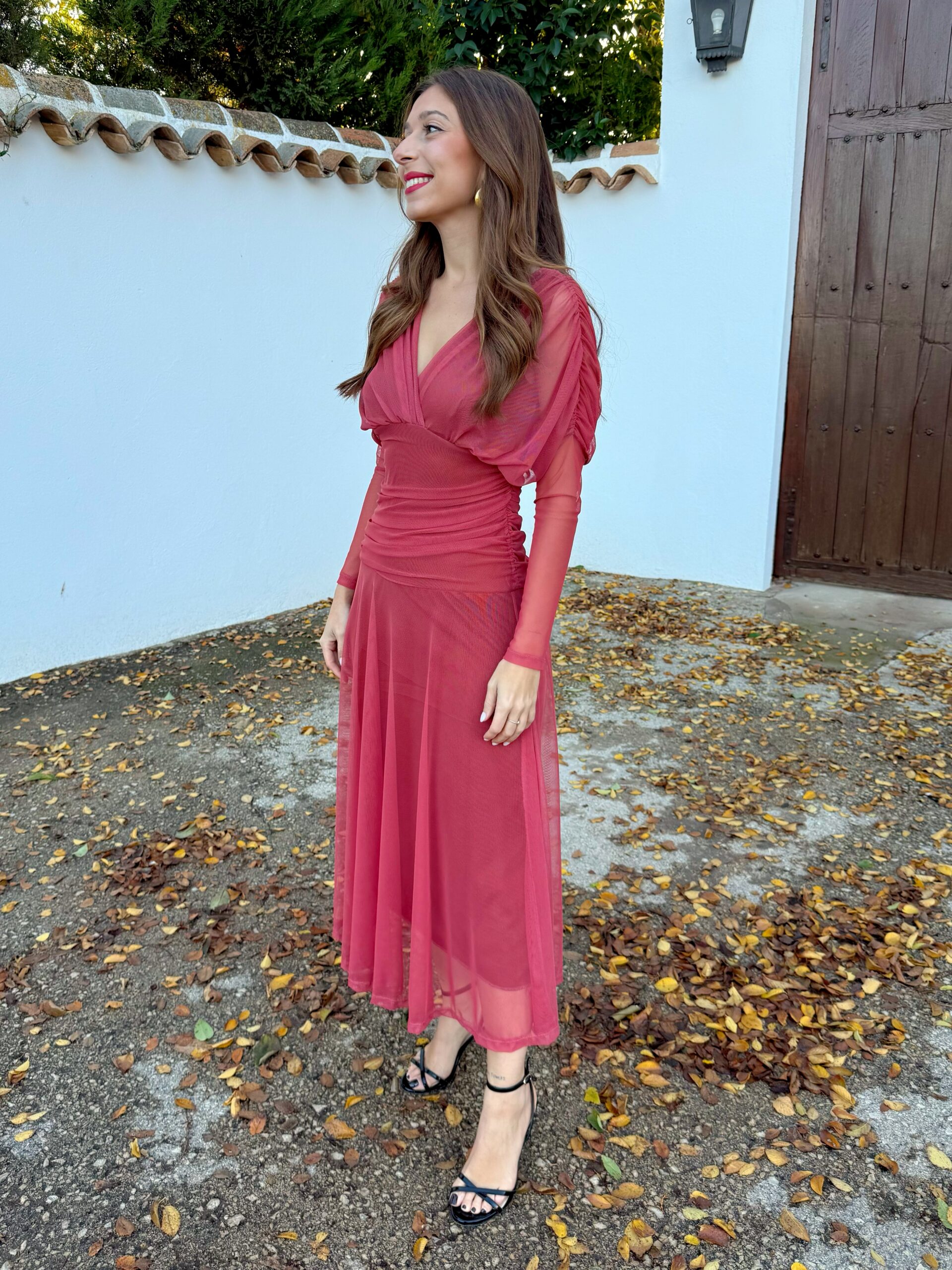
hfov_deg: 56.8
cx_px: 476
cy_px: 635
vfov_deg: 71.6
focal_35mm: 24
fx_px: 880
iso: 64
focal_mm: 6.76
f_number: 1.78
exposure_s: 1/280
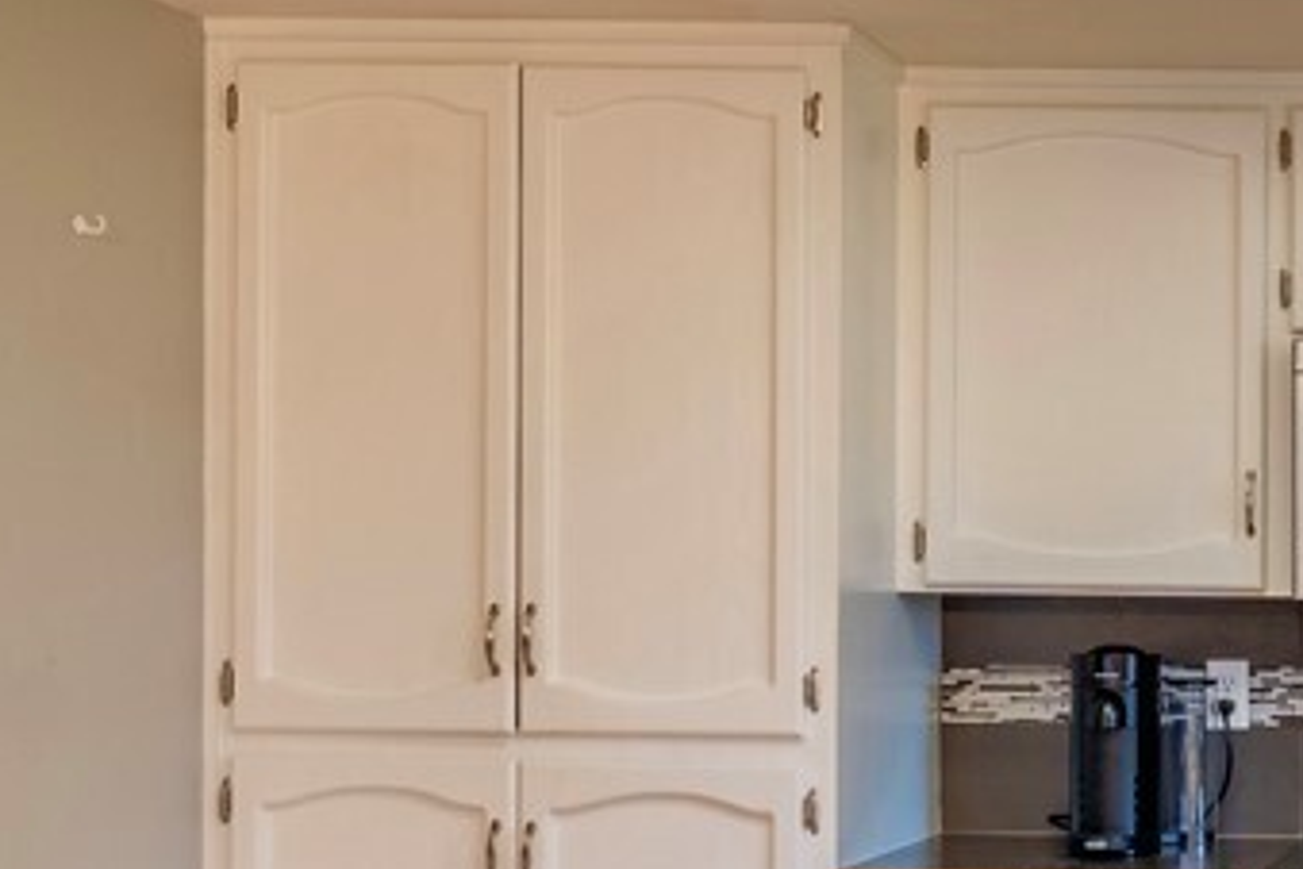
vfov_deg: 19.1
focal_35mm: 70
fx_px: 2533
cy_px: 790
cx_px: 828
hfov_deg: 28.7
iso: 320
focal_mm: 14
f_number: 8
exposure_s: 1/30
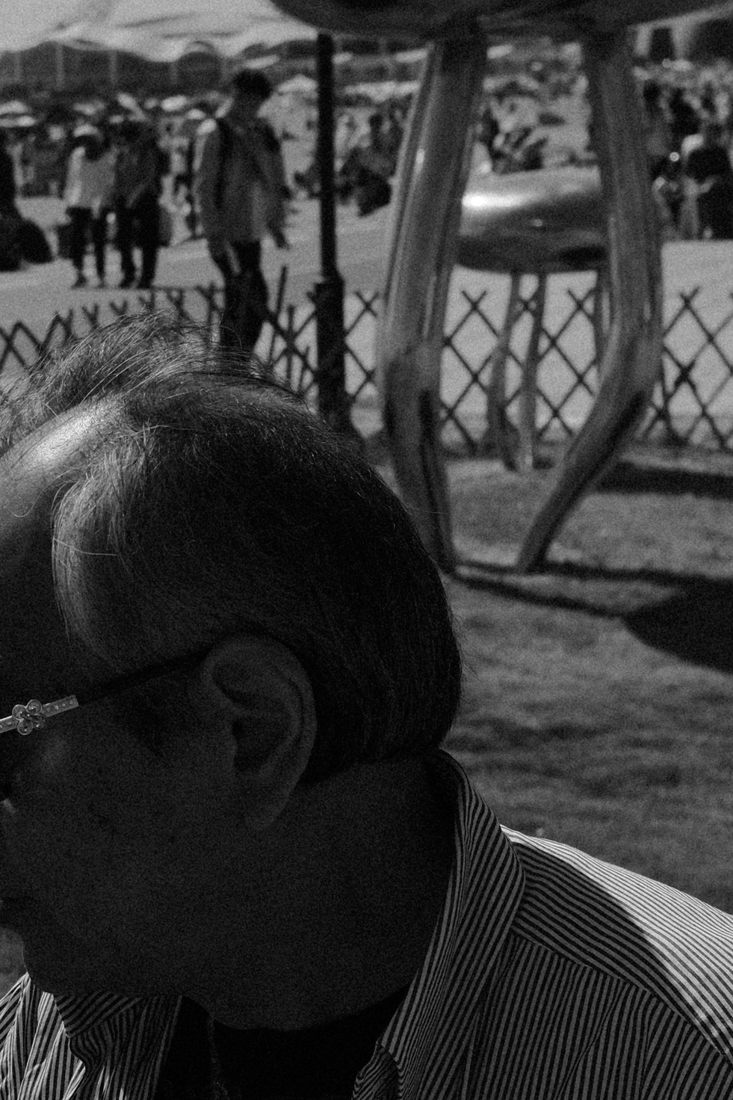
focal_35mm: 107
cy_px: 505
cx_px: -37
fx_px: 3267
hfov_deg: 12.6
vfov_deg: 19.1
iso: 800
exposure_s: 1/4400
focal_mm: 27
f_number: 8
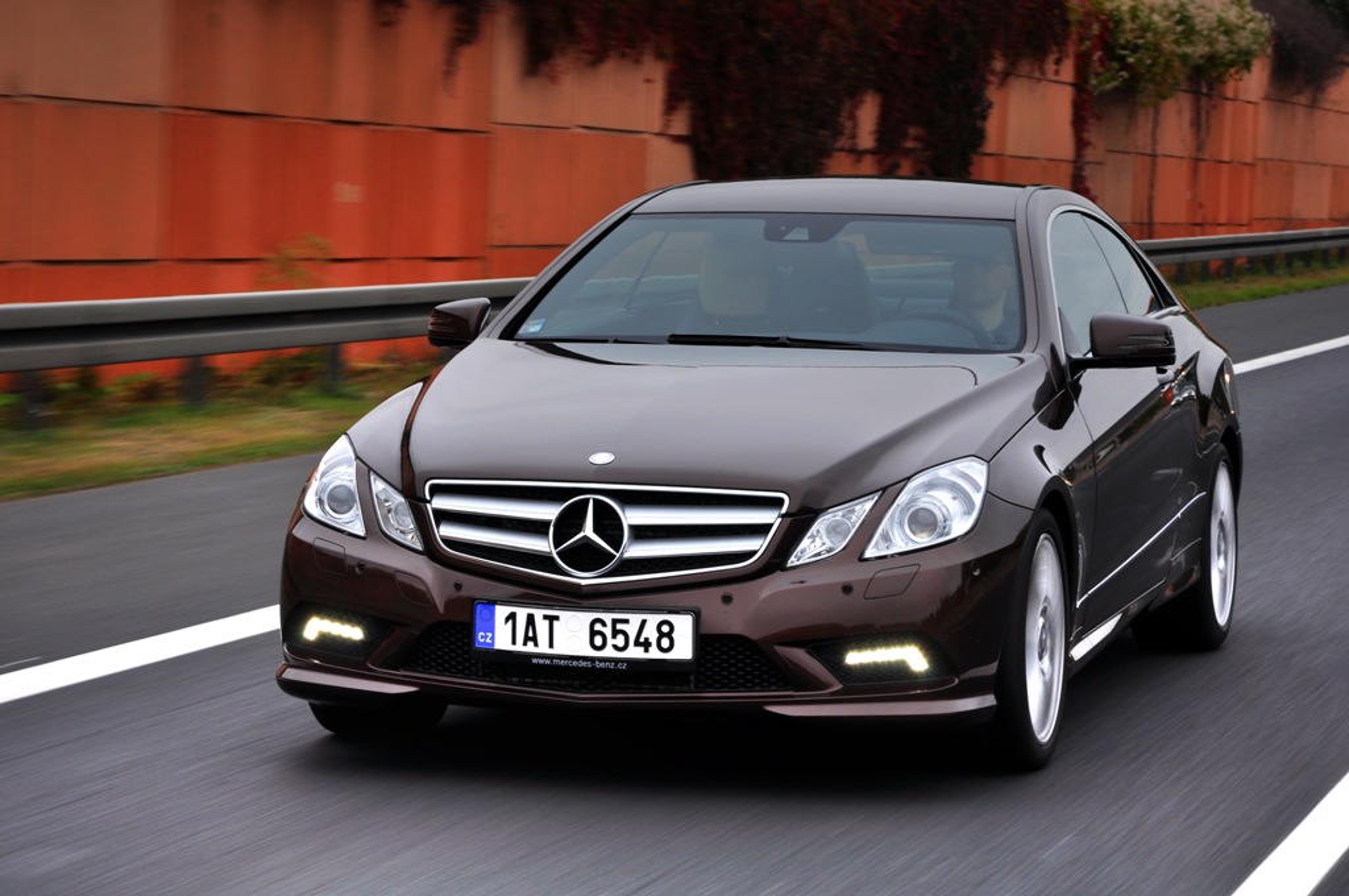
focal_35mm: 108
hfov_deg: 18.9
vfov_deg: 12.6
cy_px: 448
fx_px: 4042
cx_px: 674
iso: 200
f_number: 14
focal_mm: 72
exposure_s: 1/80
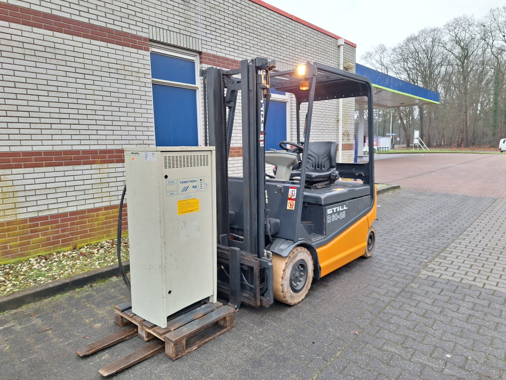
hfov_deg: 73.9
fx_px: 336
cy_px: 190
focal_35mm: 23
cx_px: 253
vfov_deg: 58.9
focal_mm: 5.54
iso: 40
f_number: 1.8
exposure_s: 1/152
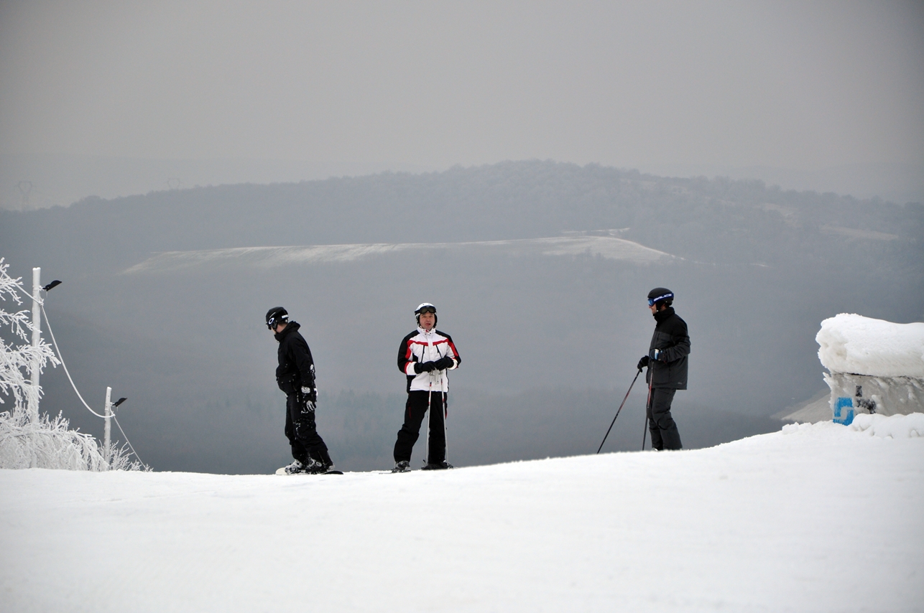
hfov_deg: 13.1
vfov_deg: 8.7
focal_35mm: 158
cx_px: 462
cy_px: 306
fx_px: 4037
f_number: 5.6
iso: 320
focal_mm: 105
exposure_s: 1/320
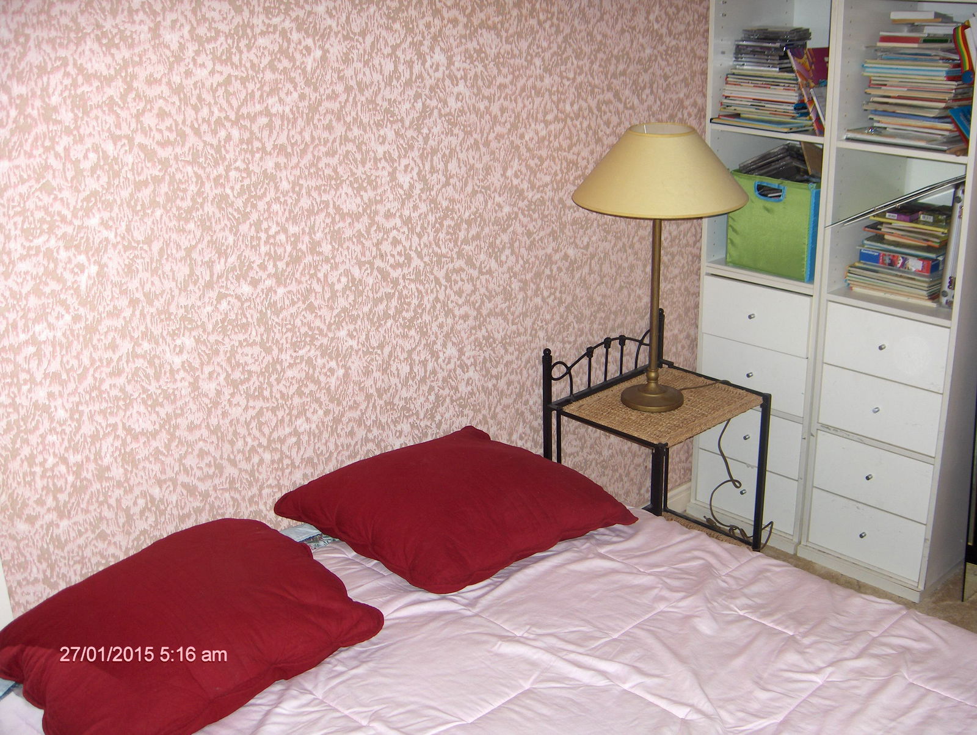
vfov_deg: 36.9
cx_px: 488
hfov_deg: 47.8
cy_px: 368
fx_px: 1102
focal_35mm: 39
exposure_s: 1/60
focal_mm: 8
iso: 100
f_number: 2.8
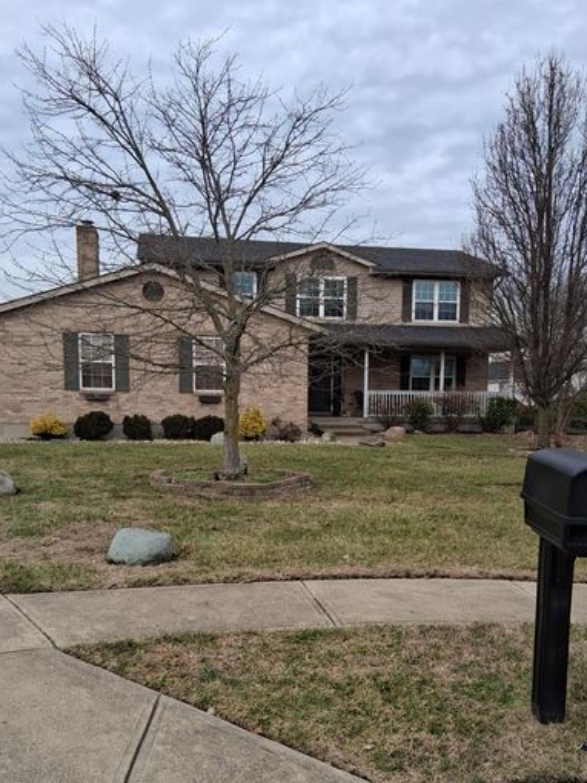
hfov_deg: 41.7
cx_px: 317
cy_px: 484
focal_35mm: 34
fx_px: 769
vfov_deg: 53.4
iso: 25
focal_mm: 3.98
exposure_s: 1/176
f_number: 1.8
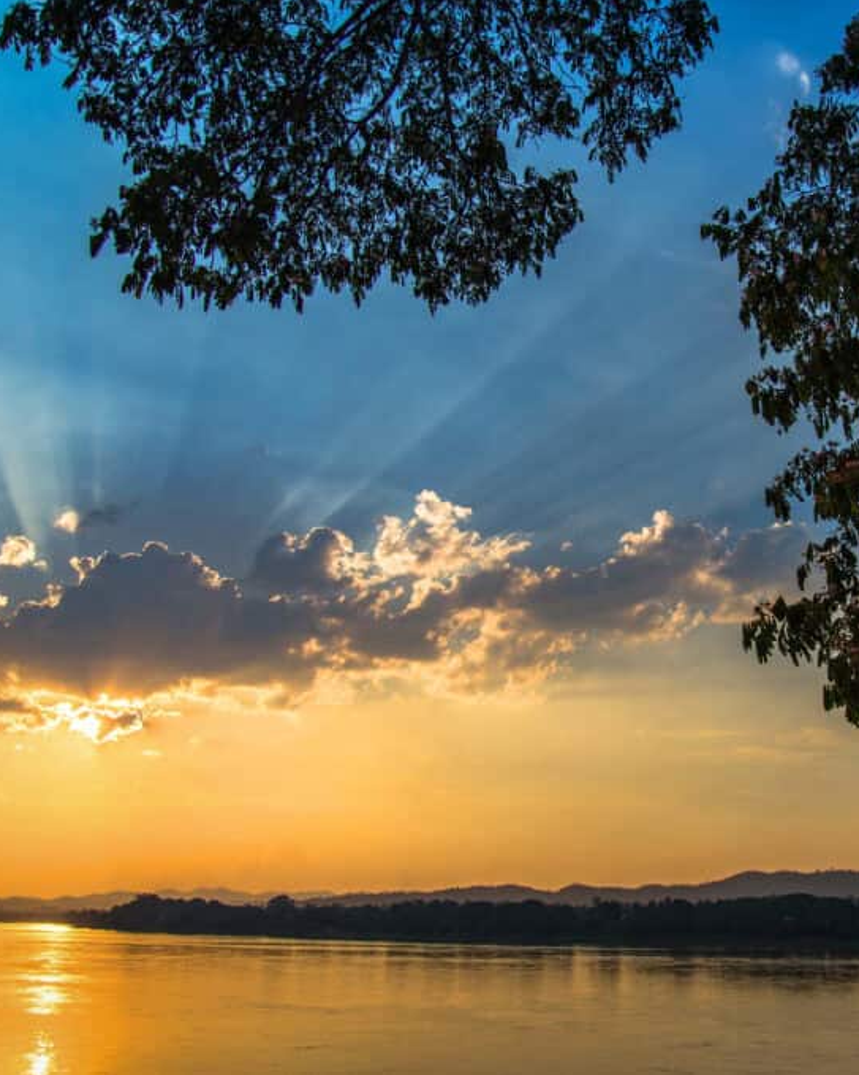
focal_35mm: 34
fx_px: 1081
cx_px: 649
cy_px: 537
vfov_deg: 52.9
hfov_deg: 42.0
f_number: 3.5
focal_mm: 24
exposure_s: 1/2500
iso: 100
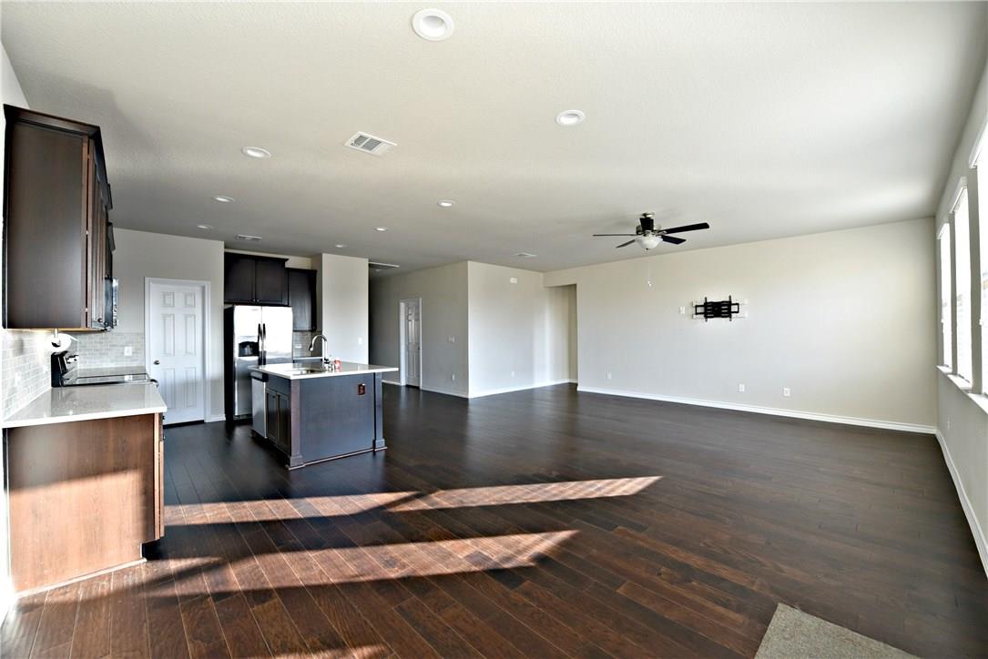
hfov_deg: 104.2
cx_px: 494
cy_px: 330
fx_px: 384
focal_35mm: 14
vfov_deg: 81.2
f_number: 4
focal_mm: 14
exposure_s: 1/60
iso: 560
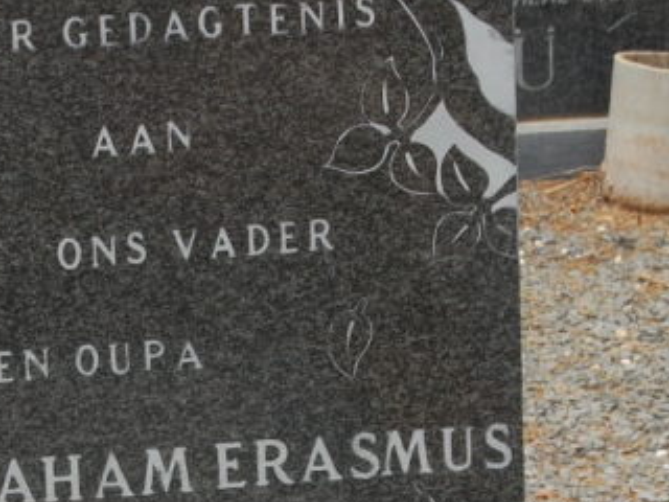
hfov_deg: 7.8
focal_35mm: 254
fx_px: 4900
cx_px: 169
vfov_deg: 5.9
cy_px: 424
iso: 200
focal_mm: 55
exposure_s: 1/40
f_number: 14
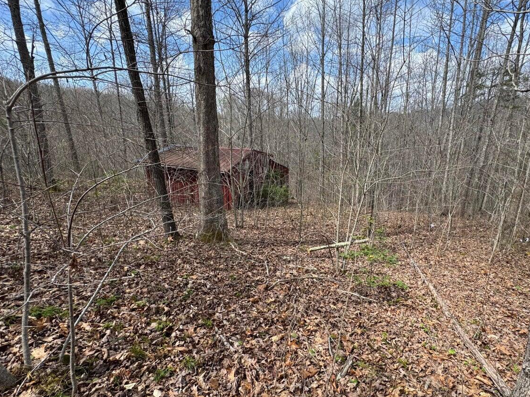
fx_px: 260
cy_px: 205
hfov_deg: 90.4
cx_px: 303
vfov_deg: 74.7
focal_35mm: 17
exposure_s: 1/620
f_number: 2.2
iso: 40
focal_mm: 2.22
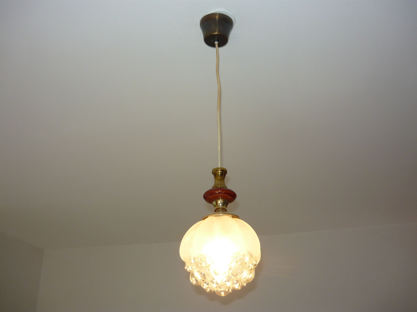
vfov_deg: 42.9
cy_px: 156
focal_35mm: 33
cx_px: 208
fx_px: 398
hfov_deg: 55.4
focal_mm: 5.5
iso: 100
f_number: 2.8
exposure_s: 1/80
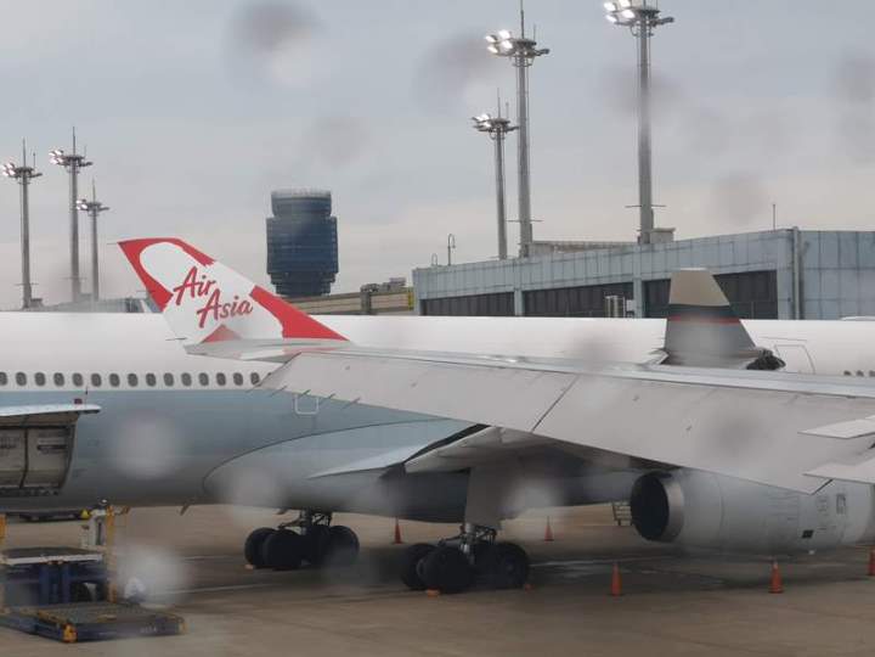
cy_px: 328
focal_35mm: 91
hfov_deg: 21.5
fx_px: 2300
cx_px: 438
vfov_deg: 16.2
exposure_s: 1/1117
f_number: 2.4
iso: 80
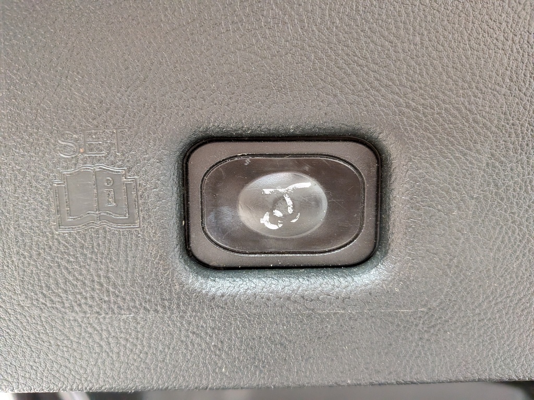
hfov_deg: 71.6
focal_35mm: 24
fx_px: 370
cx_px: 267
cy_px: 200
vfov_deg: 56.8
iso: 2190
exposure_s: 1/120
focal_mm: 4.53
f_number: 1.7
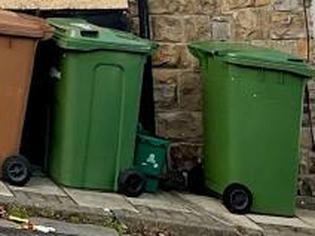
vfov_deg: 9.4
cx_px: -279
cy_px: -331
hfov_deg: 12.6
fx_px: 1274
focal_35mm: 140
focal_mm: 3
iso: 16
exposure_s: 1/491
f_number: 1.8
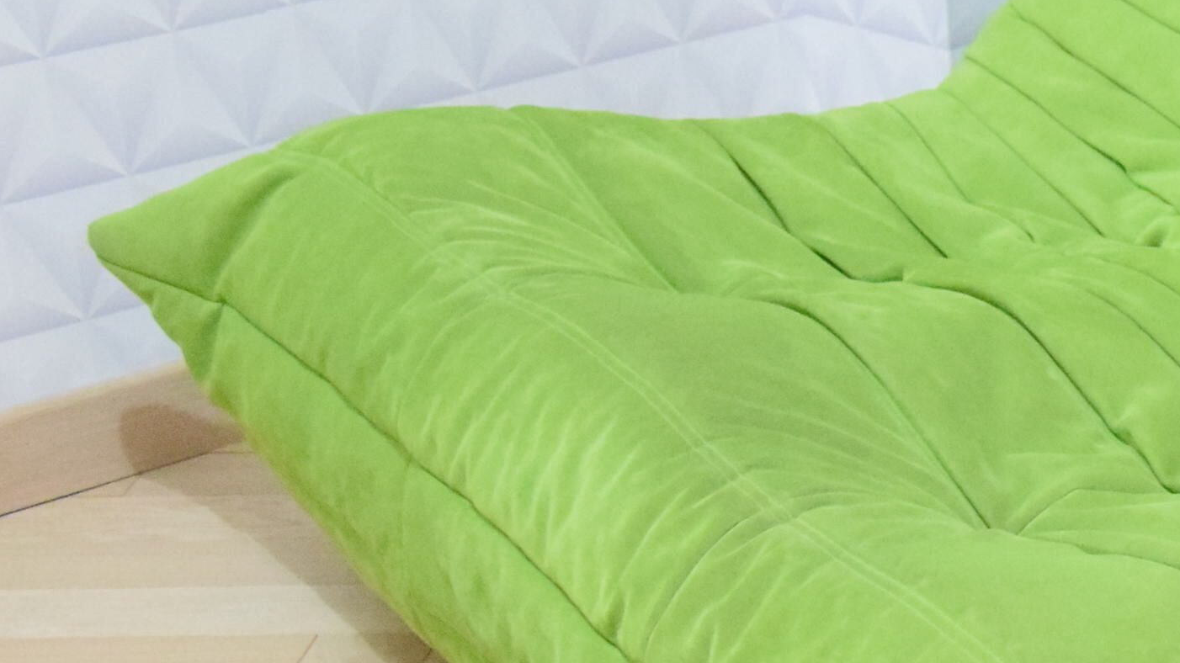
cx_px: 1716
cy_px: 532
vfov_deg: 10.0
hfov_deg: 16.3
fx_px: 3785
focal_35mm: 121
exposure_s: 1/30
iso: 6400
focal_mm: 24
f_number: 3.8
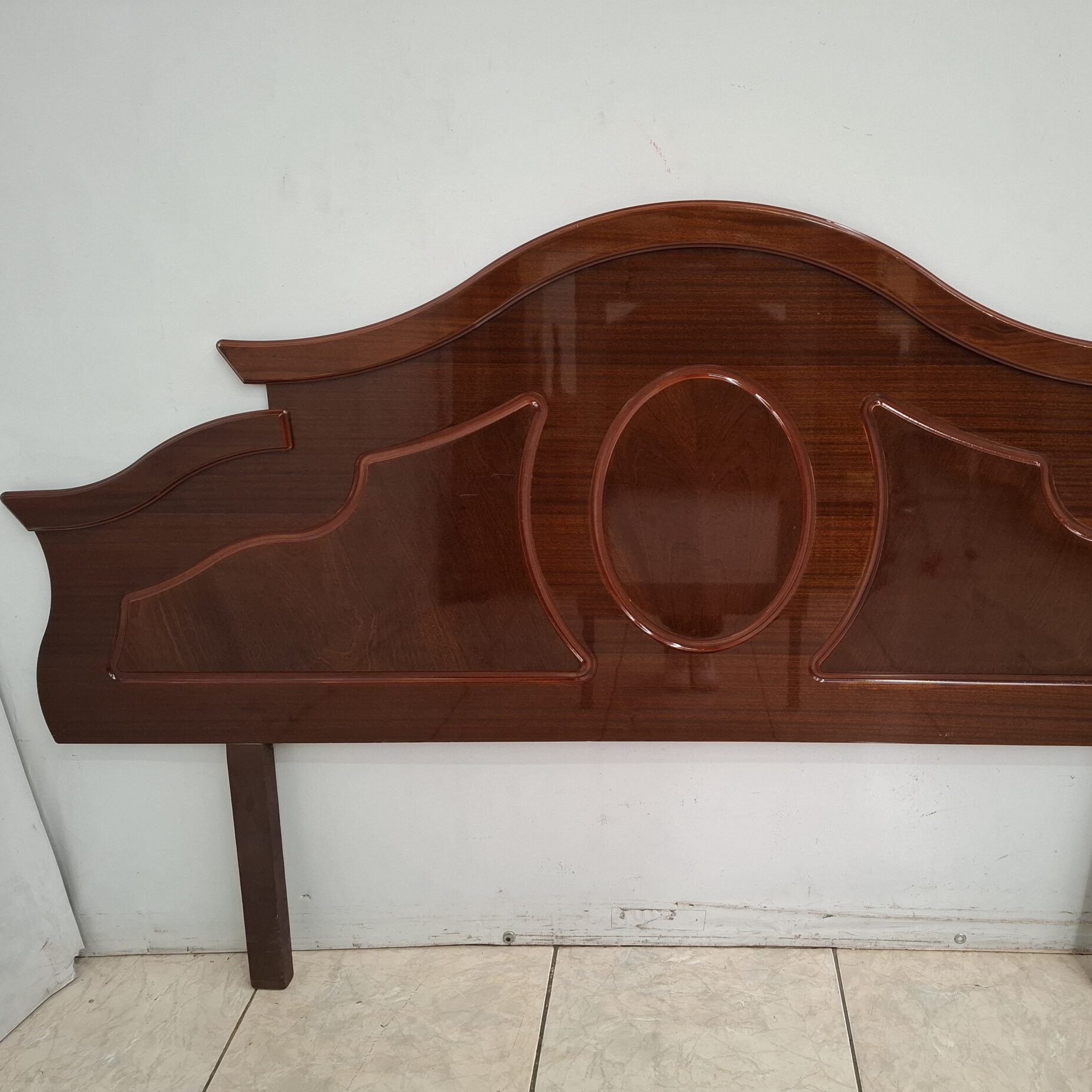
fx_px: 999
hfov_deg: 56.5
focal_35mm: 28
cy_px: 552
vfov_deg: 57.3
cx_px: 691
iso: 320
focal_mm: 5.54
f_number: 1.8
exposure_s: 1/60
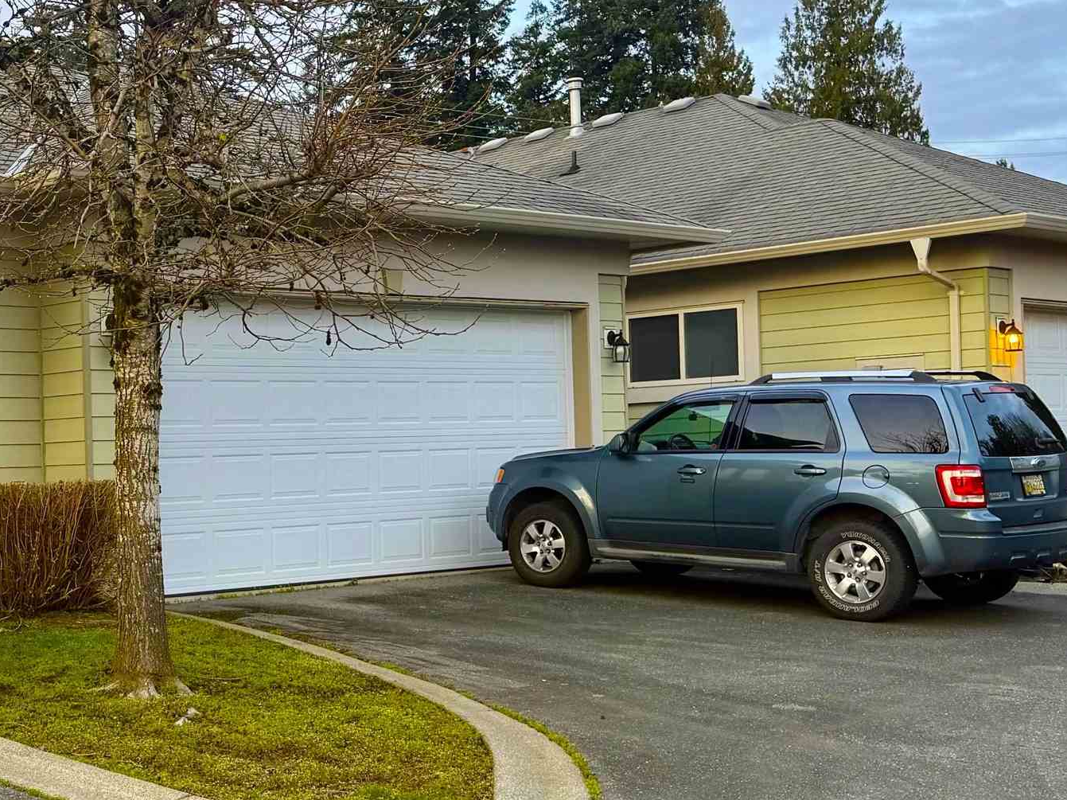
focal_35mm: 55
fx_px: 1695
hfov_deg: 32.6
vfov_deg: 26.5
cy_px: 457
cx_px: 47
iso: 64
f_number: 1.78
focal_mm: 6.76
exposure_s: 1/132
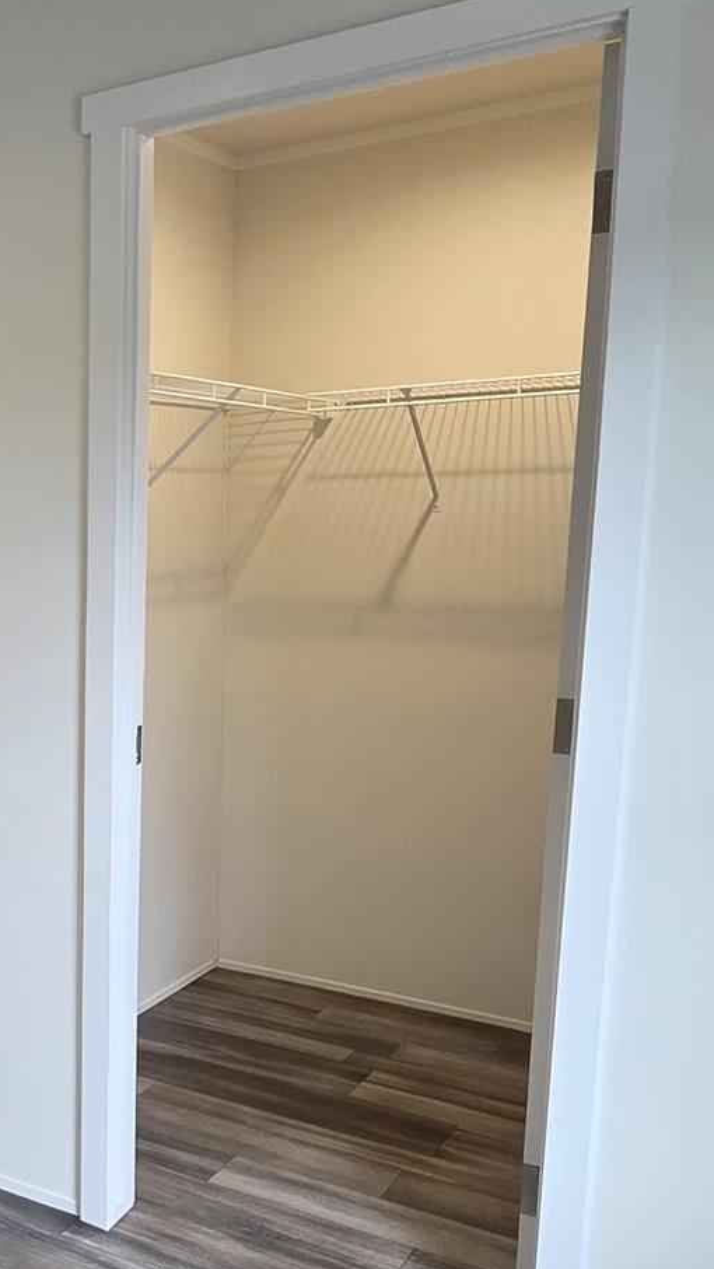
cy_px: 726
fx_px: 1211
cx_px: -182
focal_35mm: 36
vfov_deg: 55.1
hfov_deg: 28.0
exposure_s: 1/120
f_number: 2.2
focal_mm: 2.2
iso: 200
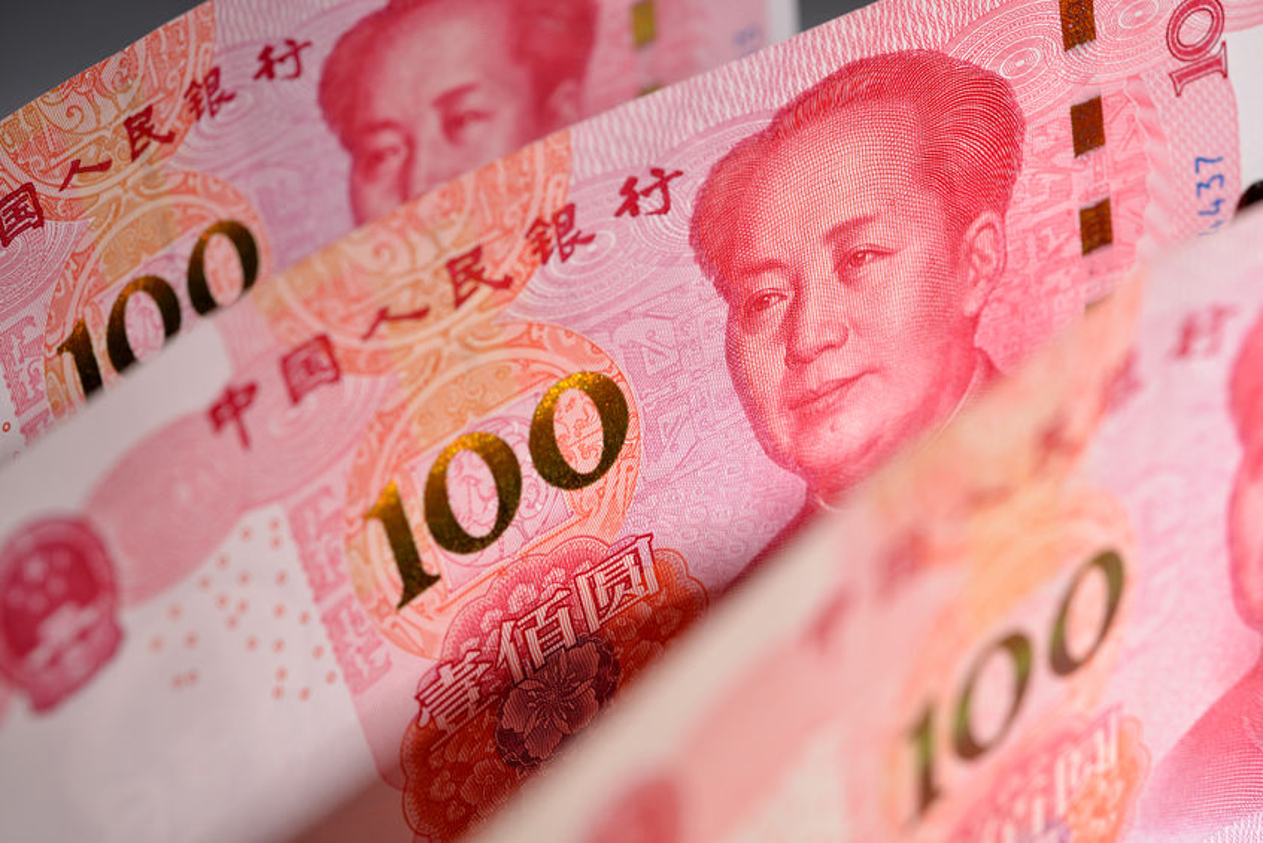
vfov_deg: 22.6
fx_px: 2105
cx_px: 632
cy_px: 422
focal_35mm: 60
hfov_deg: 33.4
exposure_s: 1/125
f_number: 9
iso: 100
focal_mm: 60
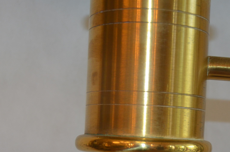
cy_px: 170
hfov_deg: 21.9
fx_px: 594
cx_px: 115
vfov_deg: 14.3
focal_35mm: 93
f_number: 3.8
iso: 500
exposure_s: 1/60
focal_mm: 27
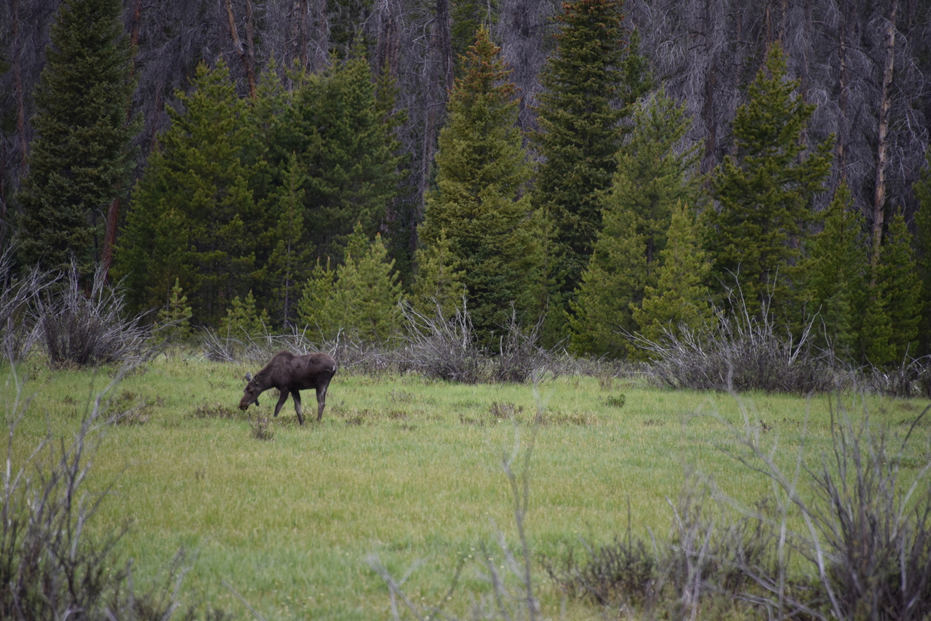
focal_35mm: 300
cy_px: 310
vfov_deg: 4.6
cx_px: 466
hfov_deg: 6.9
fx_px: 7760
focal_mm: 300
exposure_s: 1/640
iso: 360
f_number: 5.6
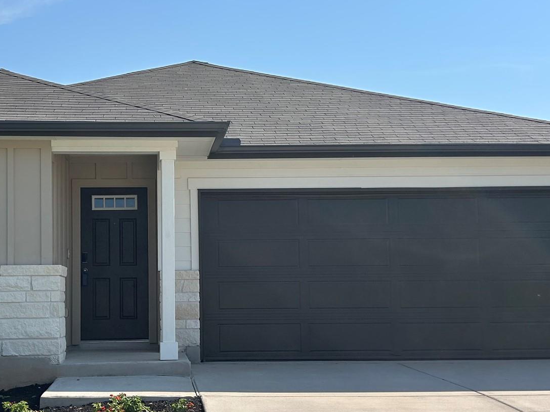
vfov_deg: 29.6
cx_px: 182
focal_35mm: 49
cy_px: 247
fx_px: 778
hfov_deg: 38.5
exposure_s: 1/6579
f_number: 1.5
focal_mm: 5.7
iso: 50
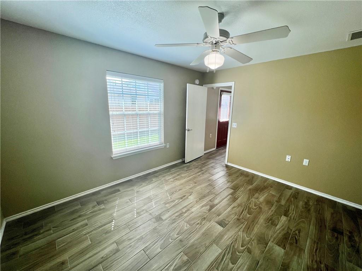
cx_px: 181
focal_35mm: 13
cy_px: 136
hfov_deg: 106.2
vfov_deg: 89.9
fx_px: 136
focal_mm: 1.57
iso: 40
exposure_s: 1/120
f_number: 1.8
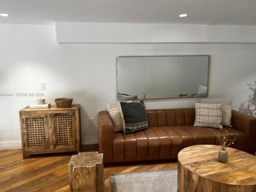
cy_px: 95
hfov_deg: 65.3
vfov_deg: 51.4
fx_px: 200
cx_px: 125
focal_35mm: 27
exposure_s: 1/60
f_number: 1.5
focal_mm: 5.7
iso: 80
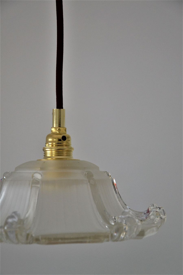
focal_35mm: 99
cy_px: 138
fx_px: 755
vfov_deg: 20.6
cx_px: 92
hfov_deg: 13.8
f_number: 5.3
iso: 1800
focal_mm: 66
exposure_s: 1/125
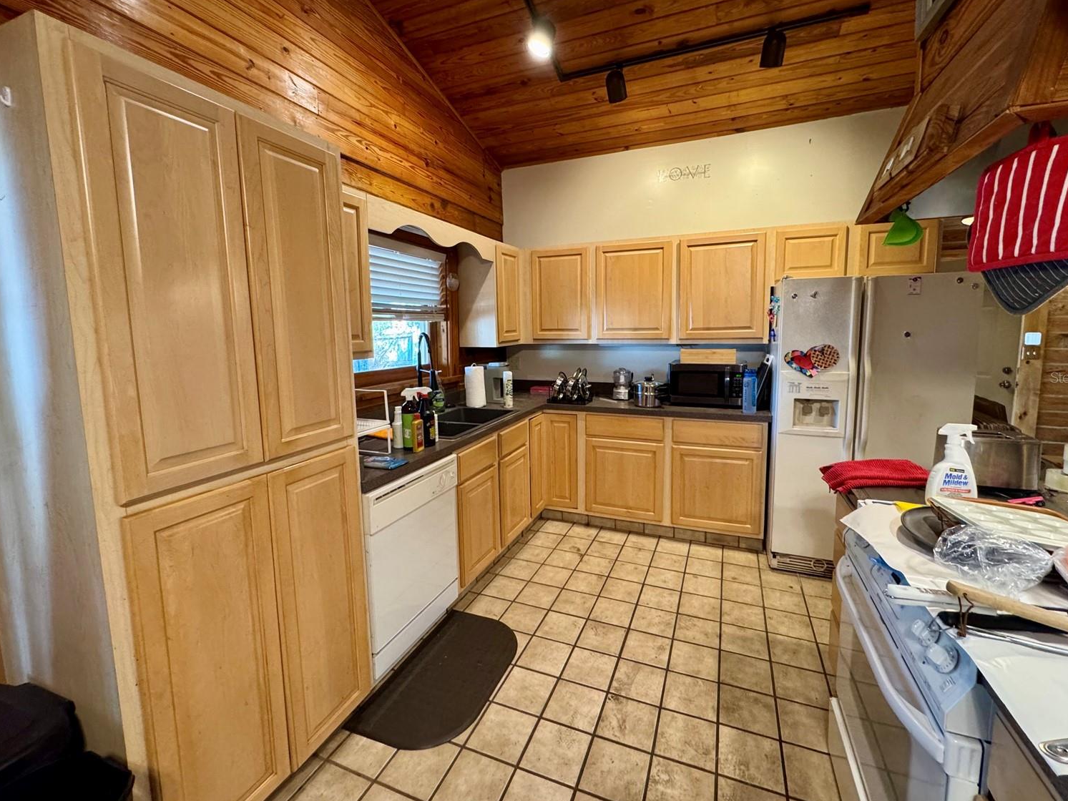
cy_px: 377
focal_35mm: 15
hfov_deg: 98.2
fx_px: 463
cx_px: 546
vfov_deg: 81.7
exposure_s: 1/60
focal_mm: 2.22
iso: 400
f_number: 2.2
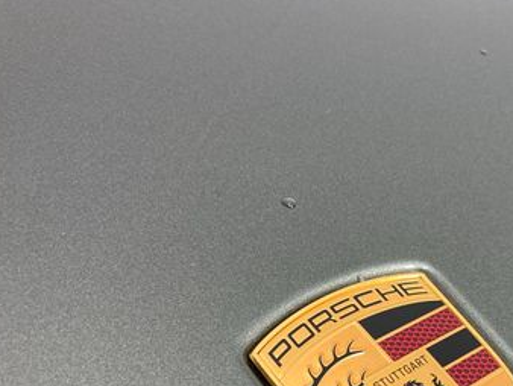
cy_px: 330
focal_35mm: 53
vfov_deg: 26.8
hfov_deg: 35.2
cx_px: 396
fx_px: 786
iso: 32
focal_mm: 3.99
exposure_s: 1/120
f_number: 1.8
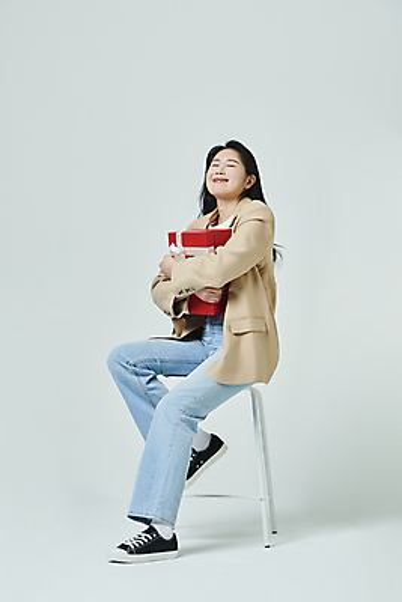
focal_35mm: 70
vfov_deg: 28.8
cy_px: 301
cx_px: 201
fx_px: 1171
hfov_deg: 19.5
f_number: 11
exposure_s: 1/125
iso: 100
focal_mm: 70
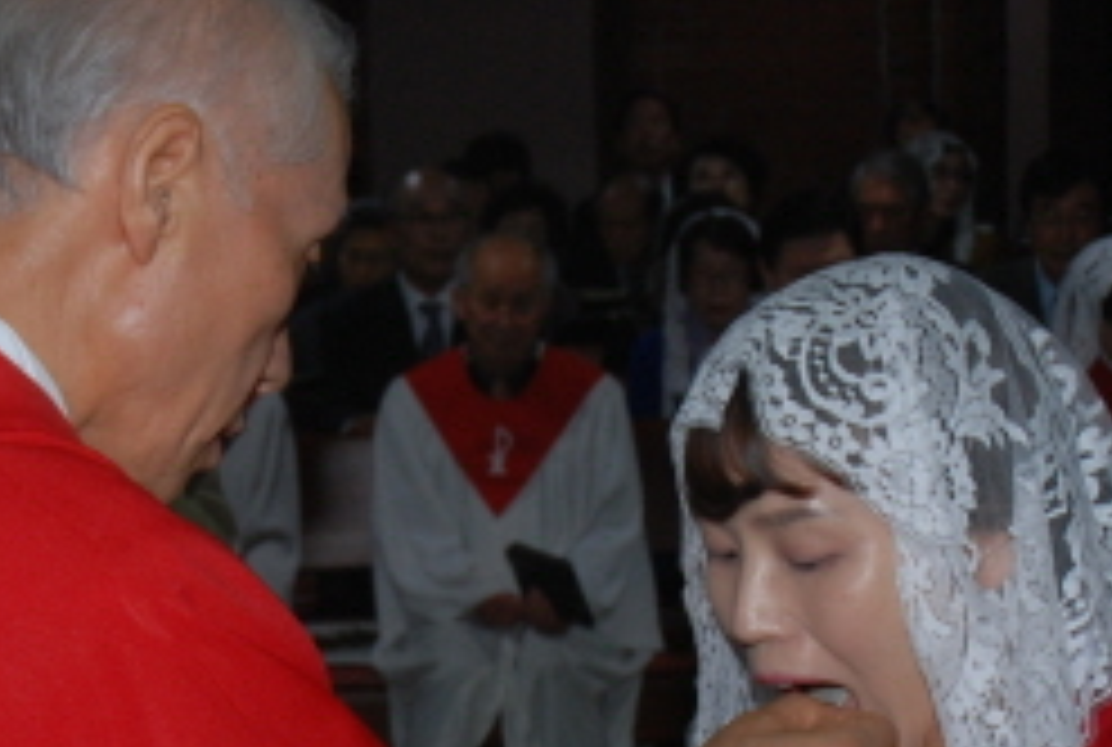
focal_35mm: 124
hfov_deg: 16.5
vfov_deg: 11.1
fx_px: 3825
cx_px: 353
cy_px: 664
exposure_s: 1/60
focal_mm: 27
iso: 200
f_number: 7.1
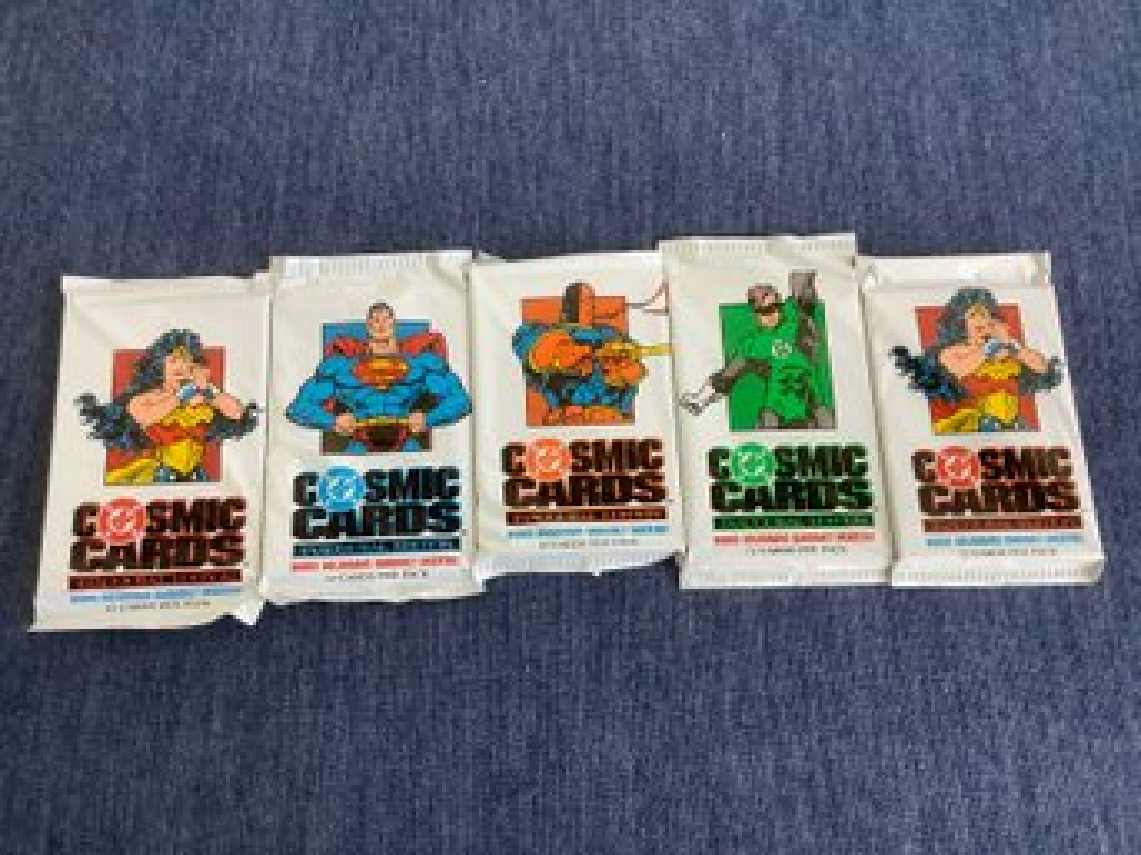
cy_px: 428
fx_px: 1021
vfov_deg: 45.4
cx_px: 570
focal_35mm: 31
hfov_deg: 58.4
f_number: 2.4
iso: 50
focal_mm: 3.3
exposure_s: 1/60
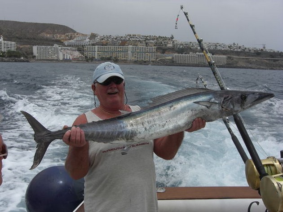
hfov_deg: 49.0
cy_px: 106
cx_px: 142
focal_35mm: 38
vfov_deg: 37.7
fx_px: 311
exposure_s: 1/400
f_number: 8
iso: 80
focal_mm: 7.9
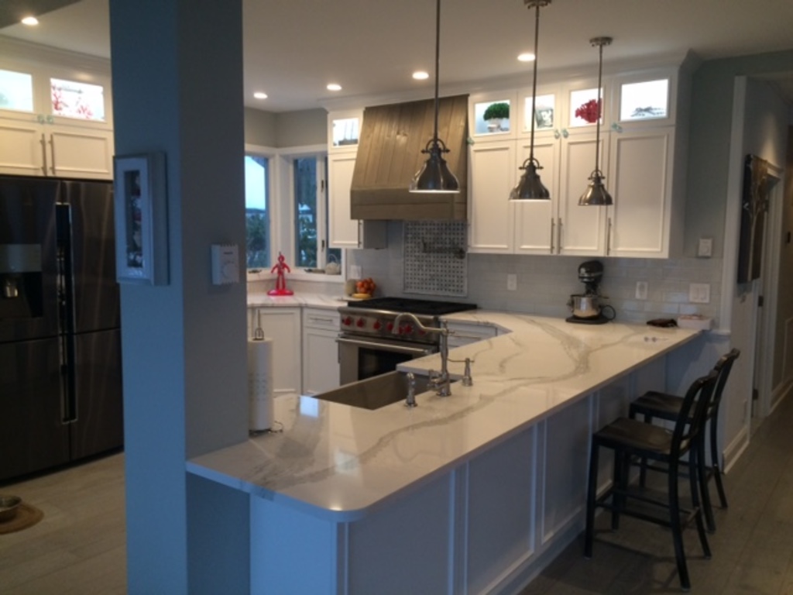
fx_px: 664
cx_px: 396
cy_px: 298
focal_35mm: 29
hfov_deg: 61.7
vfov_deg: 48.2
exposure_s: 1/30
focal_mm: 4.15
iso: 80
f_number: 2.2
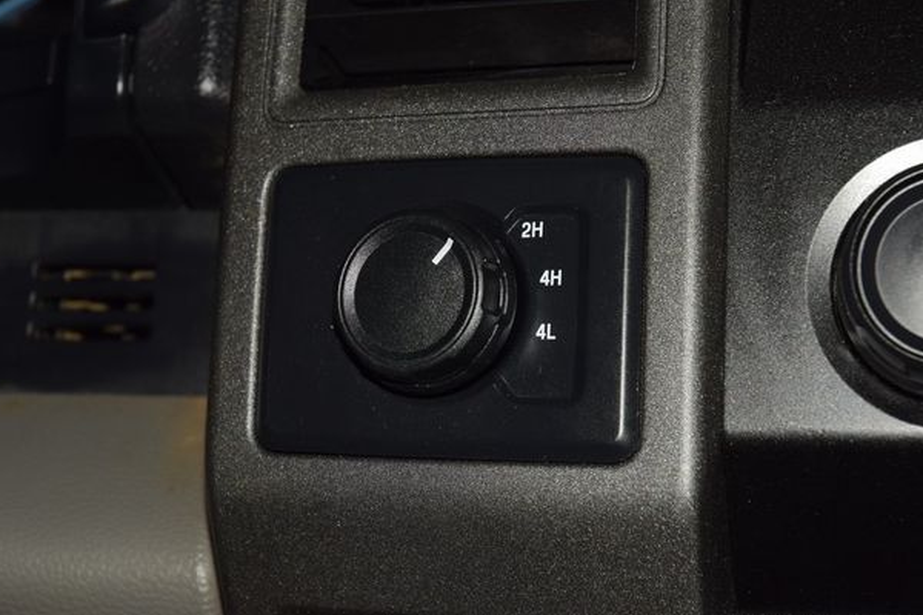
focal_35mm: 112
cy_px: 290
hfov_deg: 18.3
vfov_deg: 12.2
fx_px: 2871
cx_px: 468
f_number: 8
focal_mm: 70
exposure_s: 1/125
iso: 100
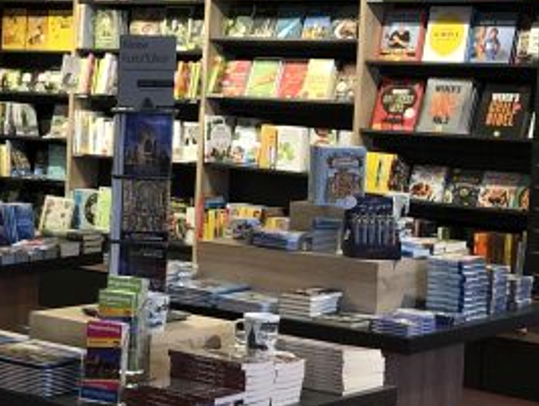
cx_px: -363
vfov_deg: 14.0
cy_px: 162
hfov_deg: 16.2
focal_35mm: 106
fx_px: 1652
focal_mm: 3.99
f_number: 1.8
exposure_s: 1/100
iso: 40
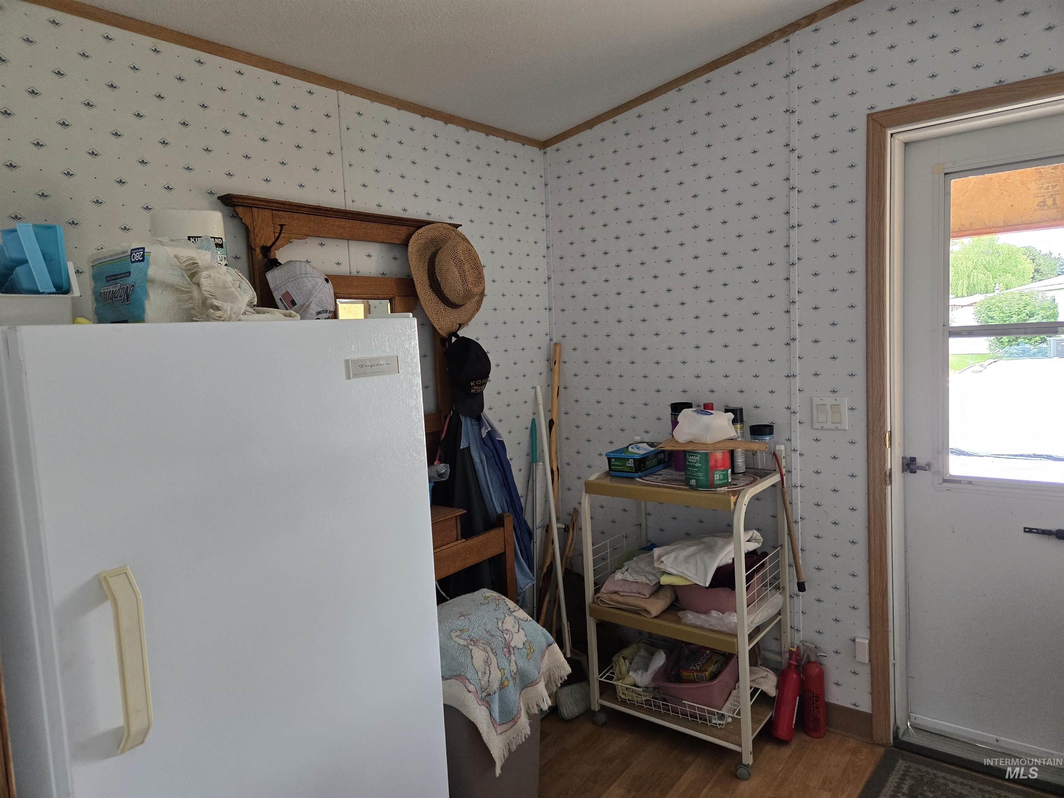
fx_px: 707
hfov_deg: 73.9
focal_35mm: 23
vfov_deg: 58.9
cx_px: 532
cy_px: 399
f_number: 1.8
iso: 250
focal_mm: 5.4
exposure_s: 1/180
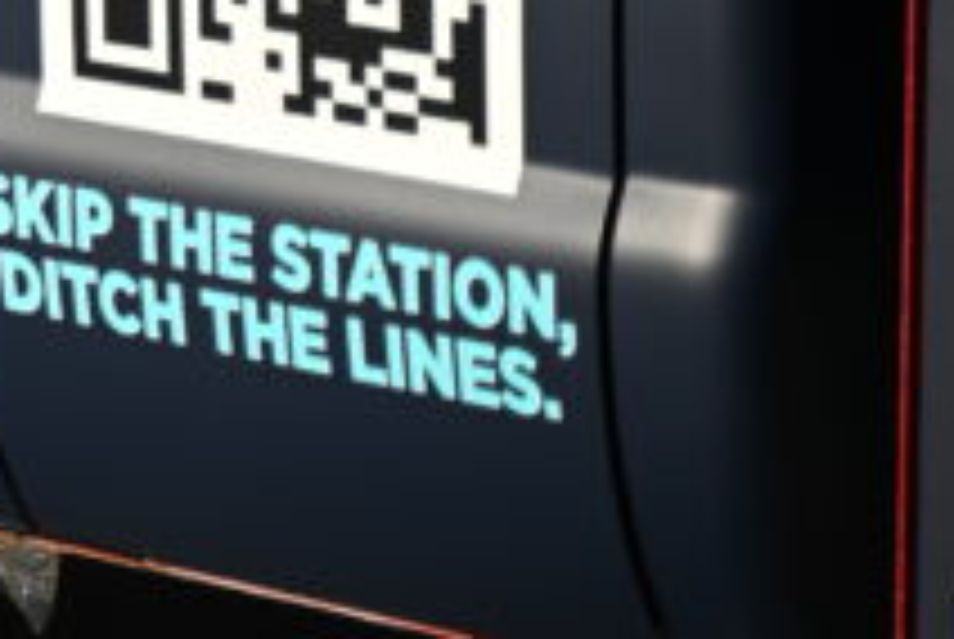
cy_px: -331
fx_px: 6820
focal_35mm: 257
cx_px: -716
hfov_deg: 7.8
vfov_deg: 5.3
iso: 140
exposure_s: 1/3200
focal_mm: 71
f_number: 2.8
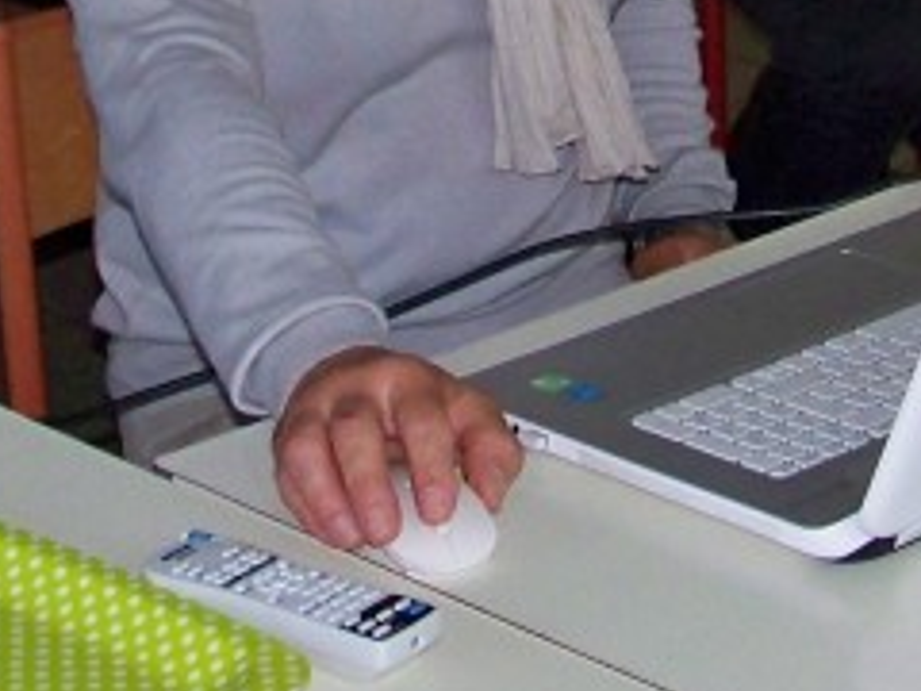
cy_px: -142
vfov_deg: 10.3
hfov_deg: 14.0
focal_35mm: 141
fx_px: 3751
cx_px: 434
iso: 200
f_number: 2.8
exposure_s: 1/30
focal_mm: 5.85
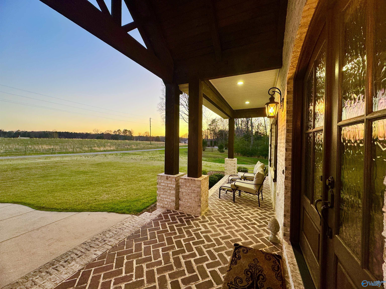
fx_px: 156
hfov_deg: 102.1
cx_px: 193
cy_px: 144
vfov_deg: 85.7
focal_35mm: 14
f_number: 2.2
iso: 160
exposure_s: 1/60
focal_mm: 2.22
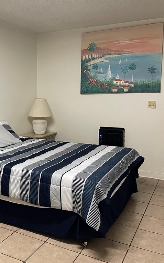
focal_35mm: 37
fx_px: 265
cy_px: 131
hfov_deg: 33.8
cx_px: 41
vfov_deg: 52.7
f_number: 1.6
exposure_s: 1/60
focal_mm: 4.2
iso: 400
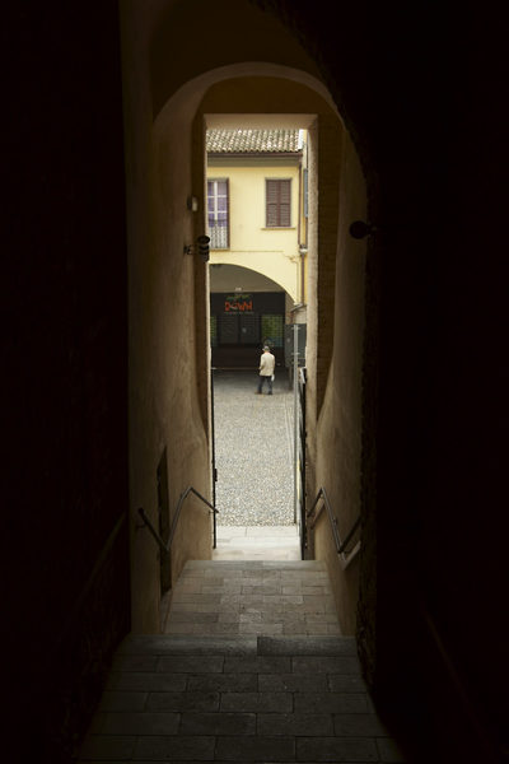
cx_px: 254
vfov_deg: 53.1
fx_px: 763
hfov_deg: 36.9
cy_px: 382
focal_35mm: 36
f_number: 5
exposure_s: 1/60
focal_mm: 24
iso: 200
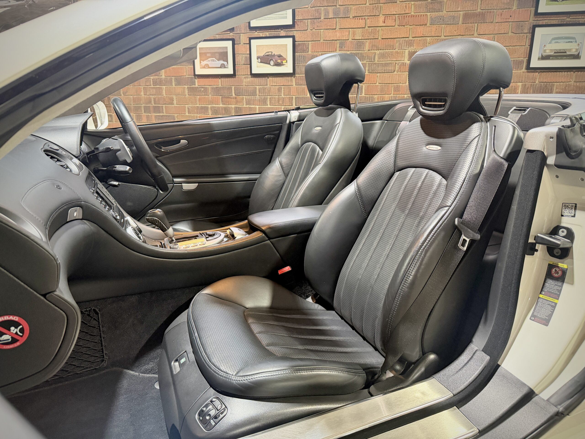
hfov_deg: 71.6
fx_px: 406
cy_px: 220
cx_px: 292
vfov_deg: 56.8
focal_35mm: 24
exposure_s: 1/33
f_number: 1.78
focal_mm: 6.76
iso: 640
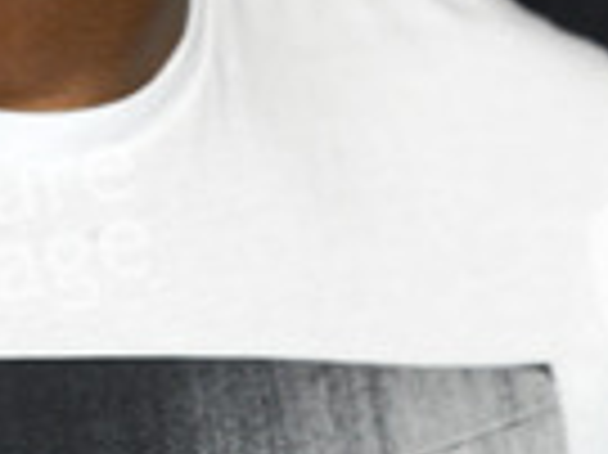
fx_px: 10115
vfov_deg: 2.6
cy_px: -423
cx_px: 52
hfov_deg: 3.4
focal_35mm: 576
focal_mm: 135
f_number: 4
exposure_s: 1/200
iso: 320
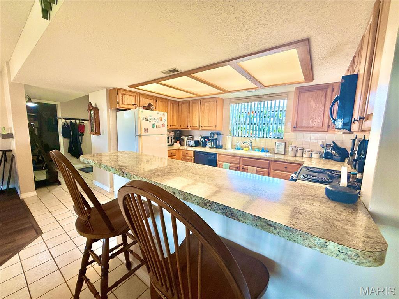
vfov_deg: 85.7
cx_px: 200
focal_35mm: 14
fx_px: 161
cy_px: 150
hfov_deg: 102.1
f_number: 2.2
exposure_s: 1/120
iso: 64
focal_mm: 2.22
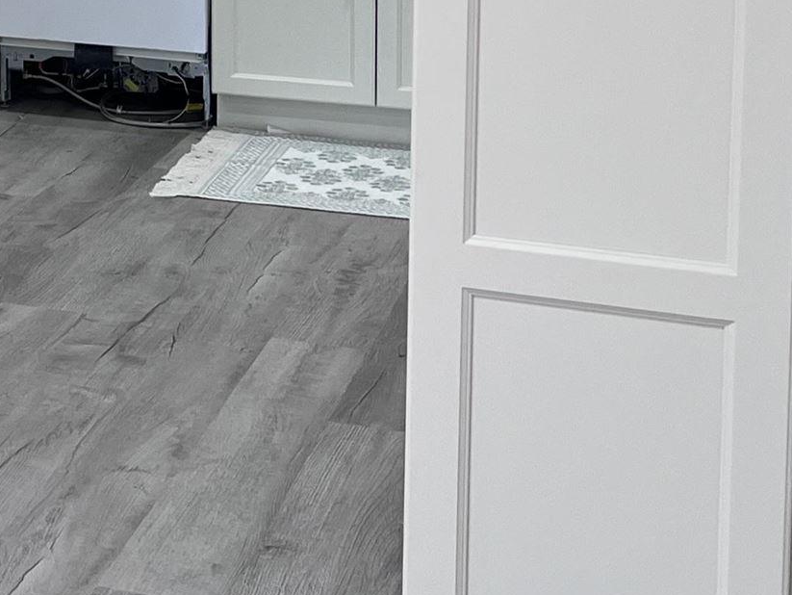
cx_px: -345
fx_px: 2220
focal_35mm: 97
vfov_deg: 14.5
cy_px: -209
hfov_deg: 18.3
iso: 100
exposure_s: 1/120
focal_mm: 5.7
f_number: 1.5
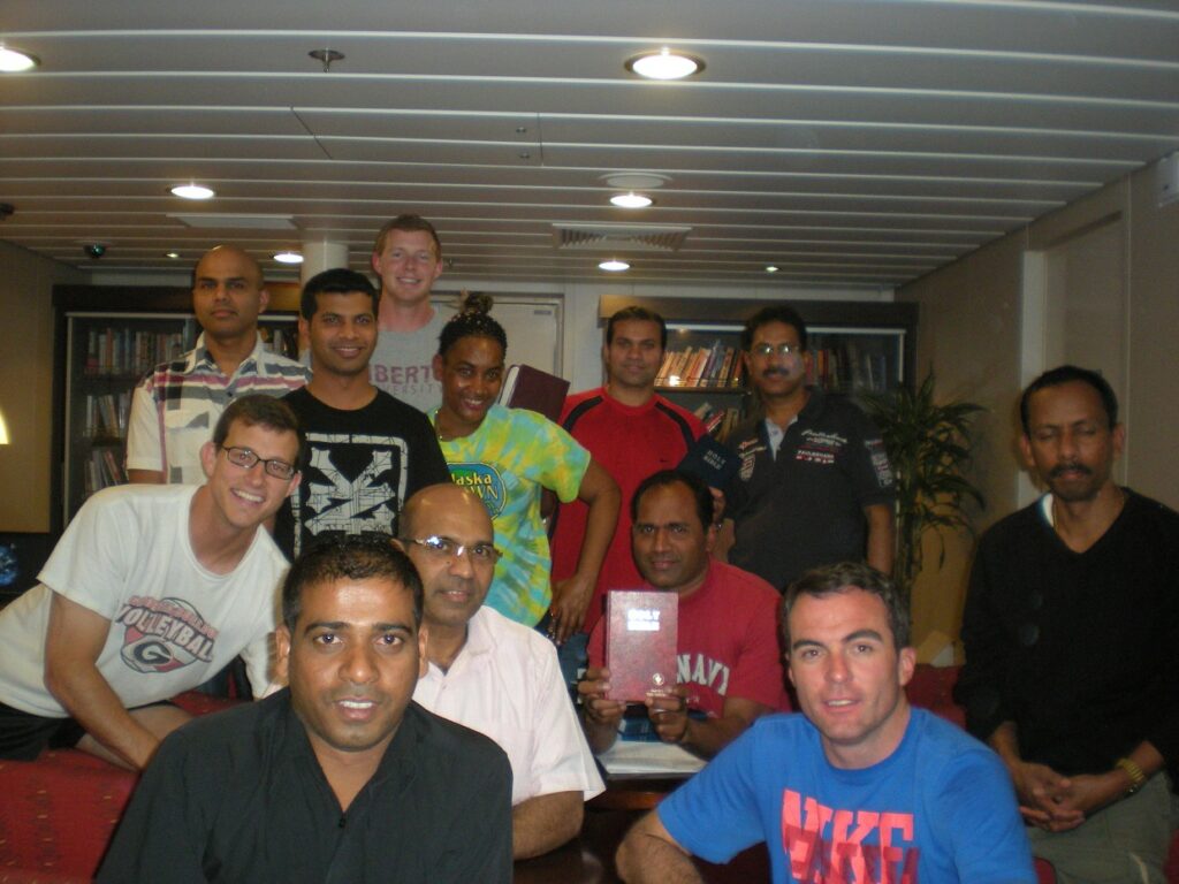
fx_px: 1294
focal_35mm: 38
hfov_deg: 49.0
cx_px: 590
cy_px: 442
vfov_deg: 37.7
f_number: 3.1
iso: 227
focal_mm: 6.3
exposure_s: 1/60
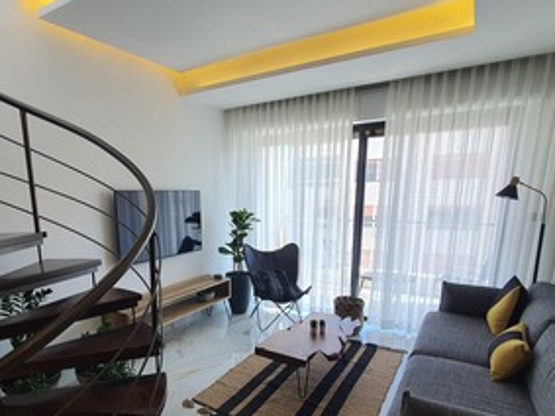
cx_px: 232
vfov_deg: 62.5
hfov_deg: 78.4
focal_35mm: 21
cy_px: 260
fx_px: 337
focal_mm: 1.8
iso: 64
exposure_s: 1/100
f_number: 2.2
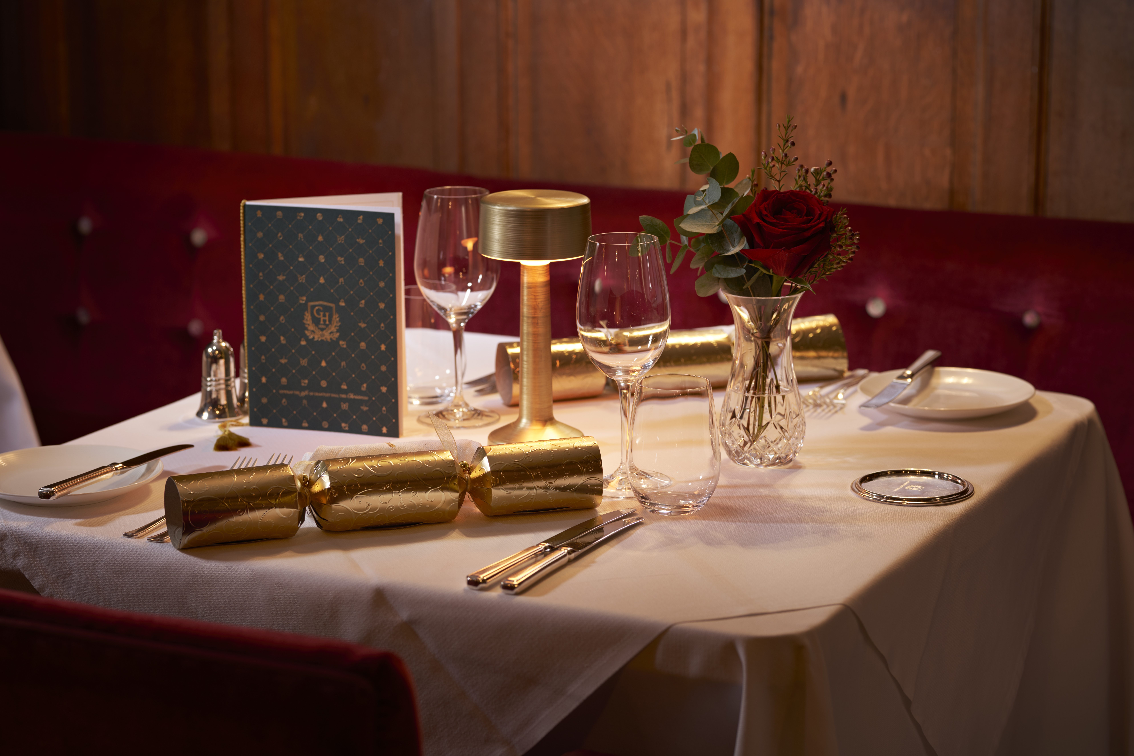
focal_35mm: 85
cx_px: 567
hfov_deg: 23.9
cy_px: 378
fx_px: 2678
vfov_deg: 16.1
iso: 50
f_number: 4.5
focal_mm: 85
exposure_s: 1.3
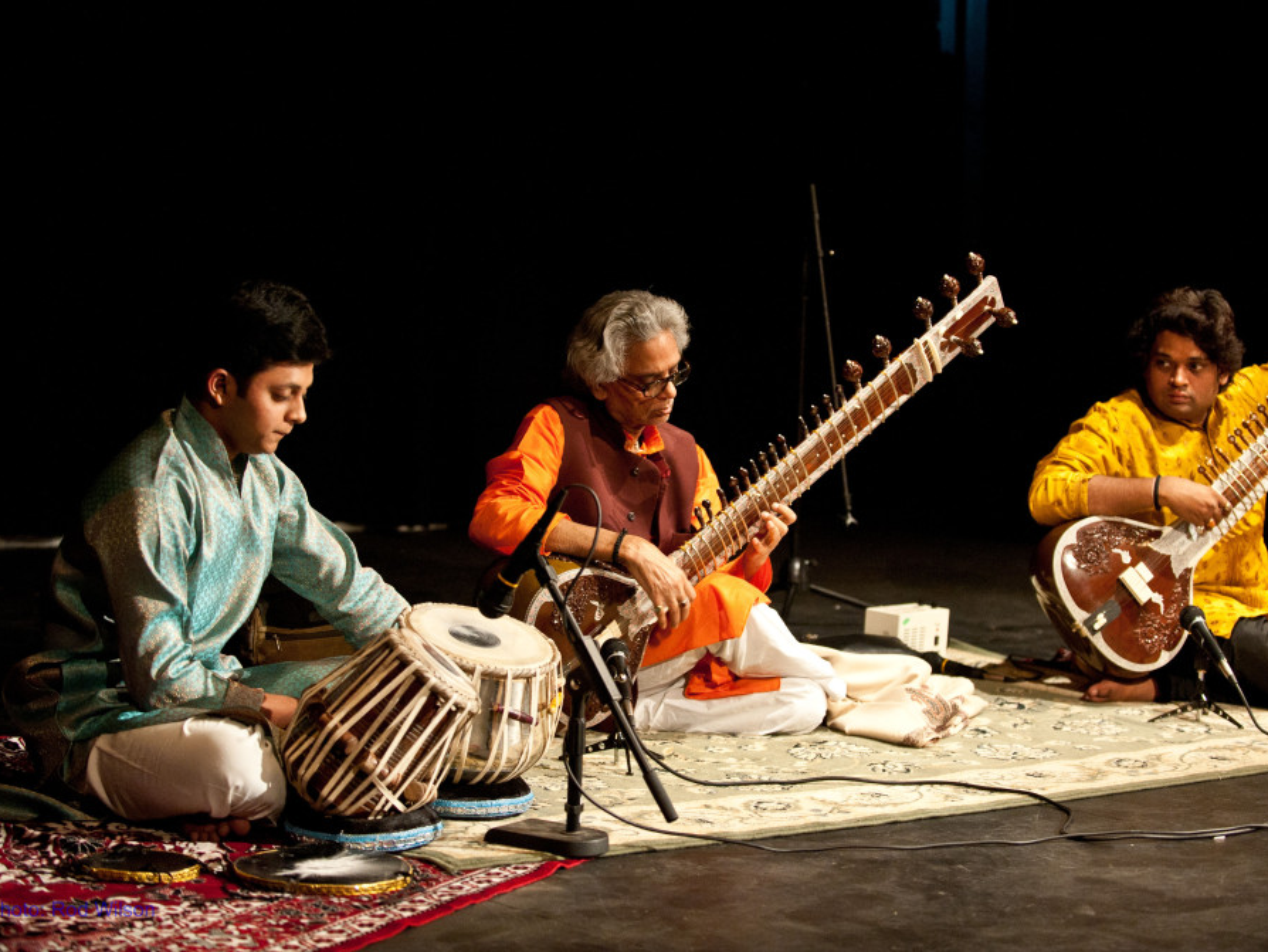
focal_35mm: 77
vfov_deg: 19.1
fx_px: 2821
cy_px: 482
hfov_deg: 25.3
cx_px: 640
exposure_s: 1/100
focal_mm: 70
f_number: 2.8
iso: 2000
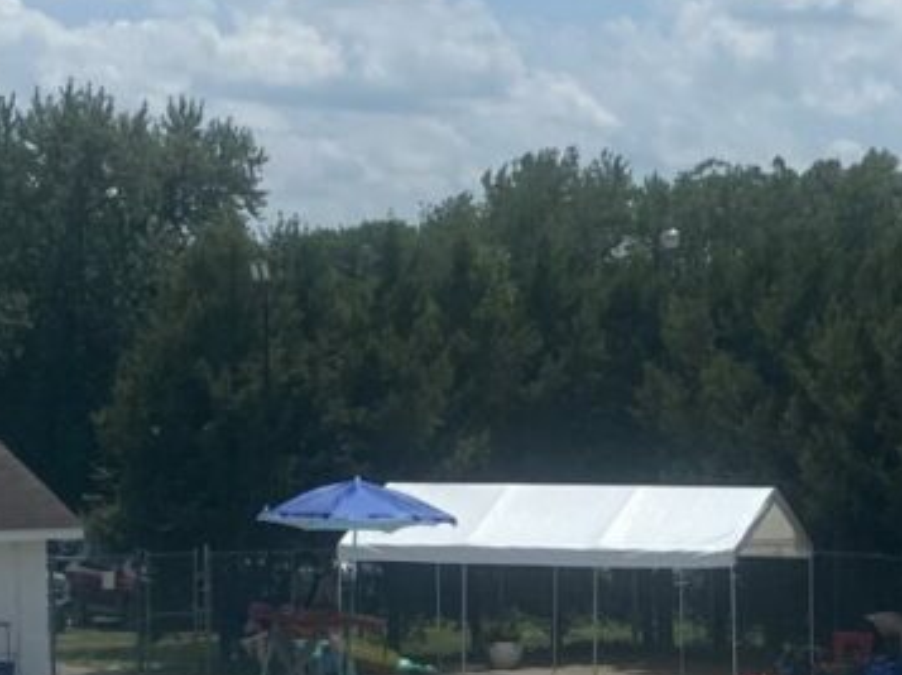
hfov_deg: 17.5
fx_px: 2915
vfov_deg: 13.1
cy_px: 612
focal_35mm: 112
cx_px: 632
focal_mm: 4.25
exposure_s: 1/7692
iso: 32
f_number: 1.8
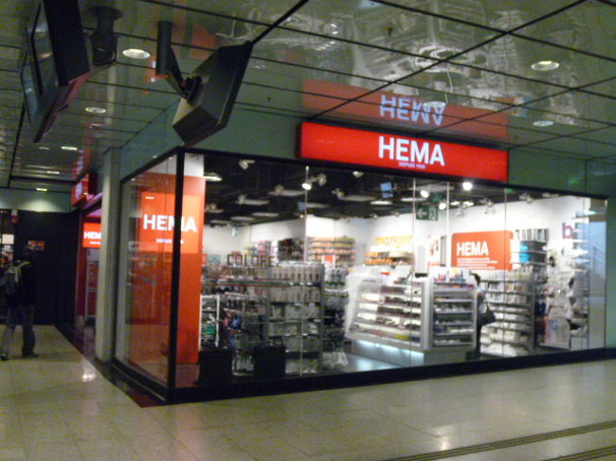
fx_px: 658
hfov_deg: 50.2
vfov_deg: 38.6
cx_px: 308
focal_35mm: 37
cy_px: 230
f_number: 3.1
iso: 800
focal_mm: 6.5
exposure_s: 1/125
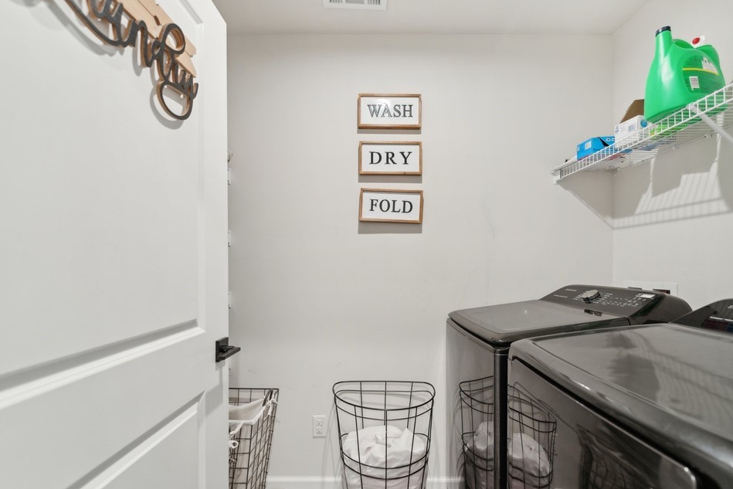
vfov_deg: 73.6
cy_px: 264
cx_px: 369
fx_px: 326
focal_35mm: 16
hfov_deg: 96.7
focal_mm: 14
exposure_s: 1/80
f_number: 2.8
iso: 640
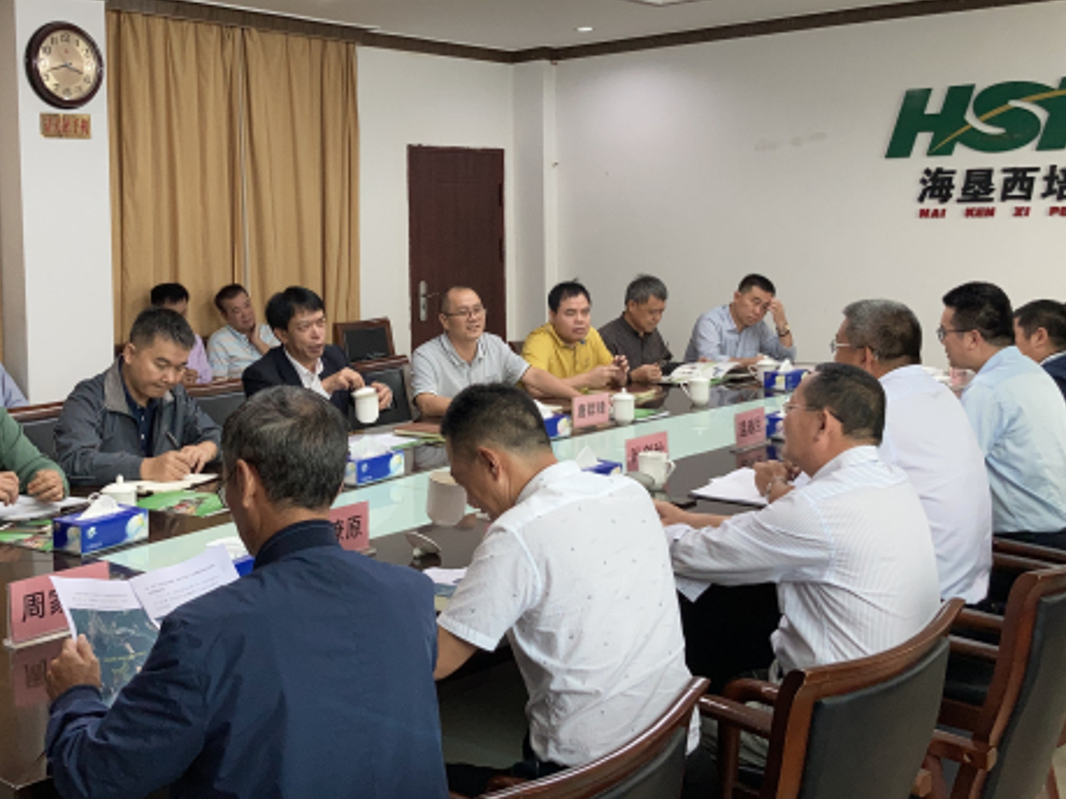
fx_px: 1293
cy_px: 293
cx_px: 451
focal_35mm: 42
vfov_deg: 34.1
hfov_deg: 44.7
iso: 125
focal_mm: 3.99
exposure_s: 1/50
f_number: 1.8
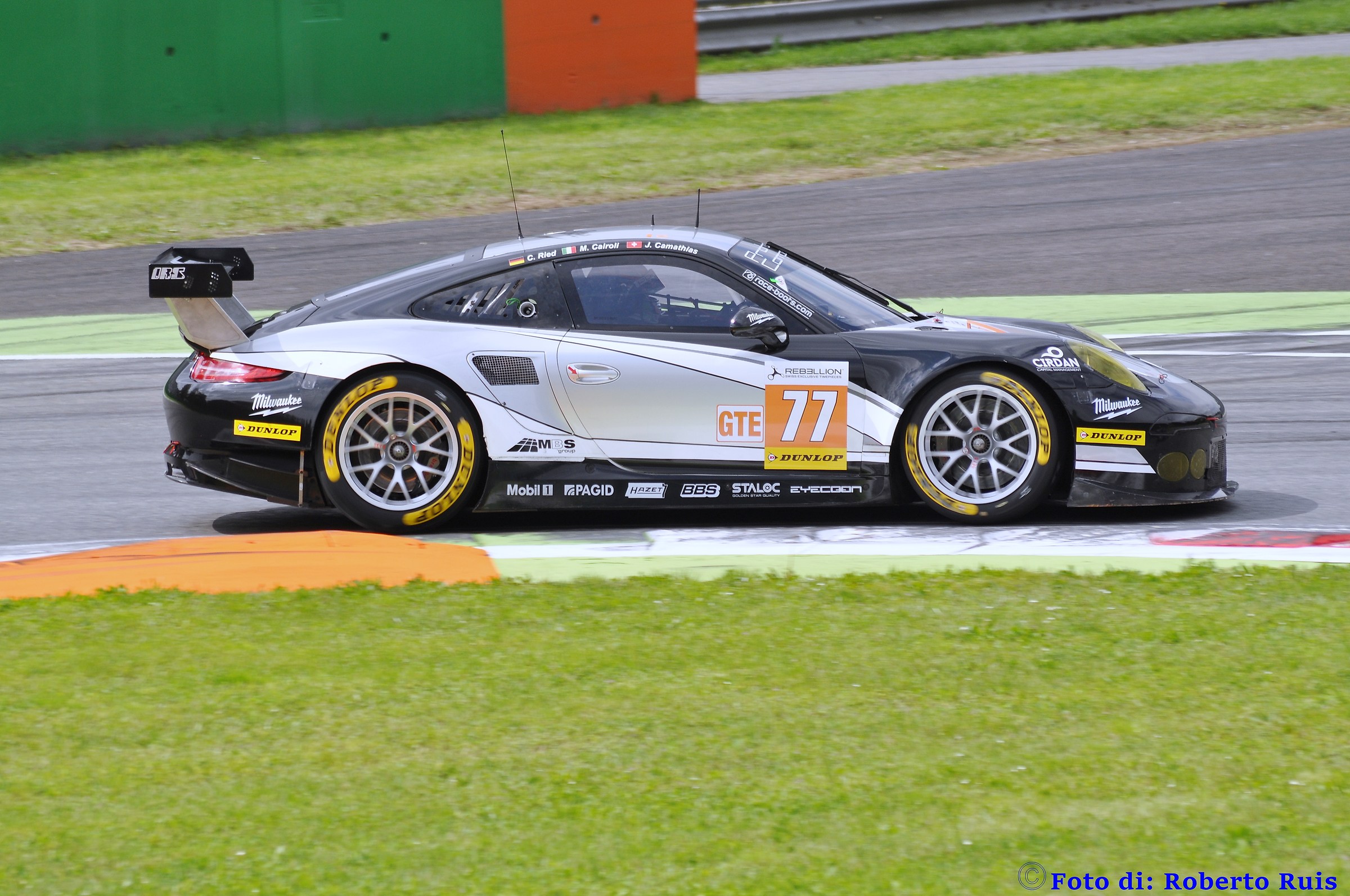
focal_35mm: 405
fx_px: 15169
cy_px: 448
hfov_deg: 5.1
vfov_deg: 3.4
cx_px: 675
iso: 200
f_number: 8
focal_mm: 270
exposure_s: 1/500
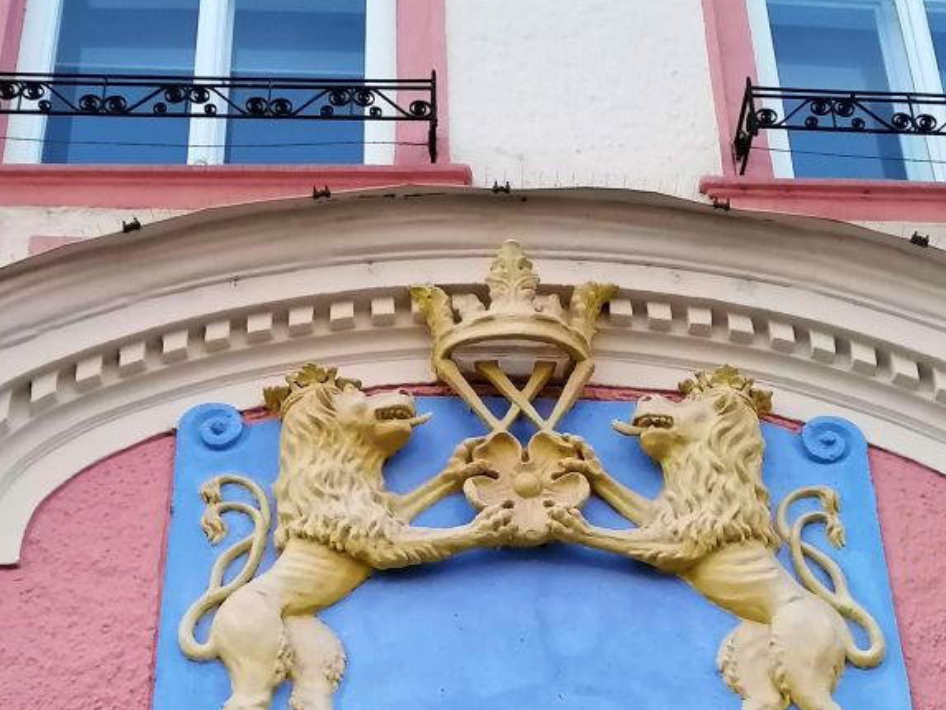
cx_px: 495
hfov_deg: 26.0
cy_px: 599
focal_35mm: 75
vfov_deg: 19.4
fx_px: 2050
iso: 320
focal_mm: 4.75
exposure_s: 1/25
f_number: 1.8
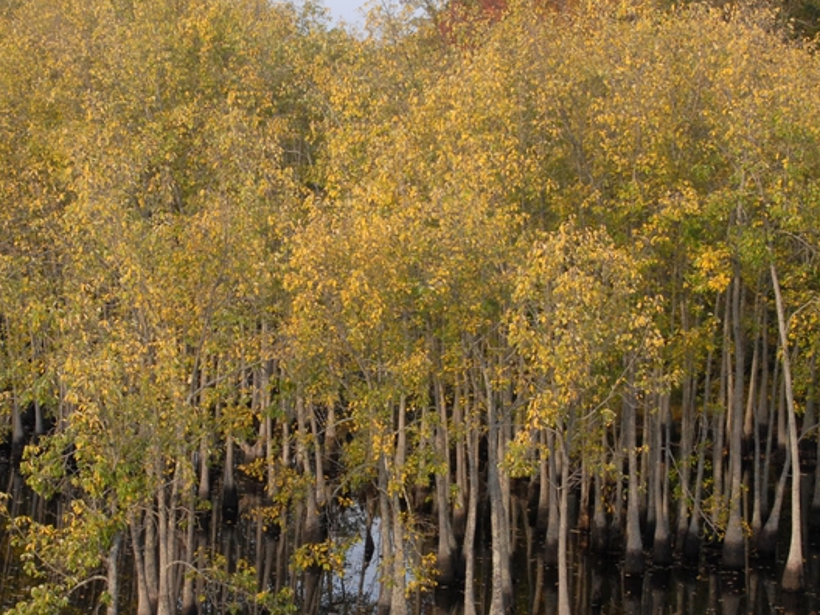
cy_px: 338
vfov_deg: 15.1
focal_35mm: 98
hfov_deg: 20.0
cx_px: 374
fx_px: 2320
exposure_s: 1/250
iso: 400
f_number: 8
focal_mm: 35
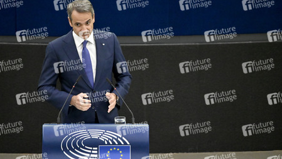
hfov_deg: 3.4
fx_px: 4720
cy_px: 82
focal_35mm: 631
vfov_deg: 1.9
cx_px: 141
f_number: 6.3
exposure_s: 1/640
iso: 10000
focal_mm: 600
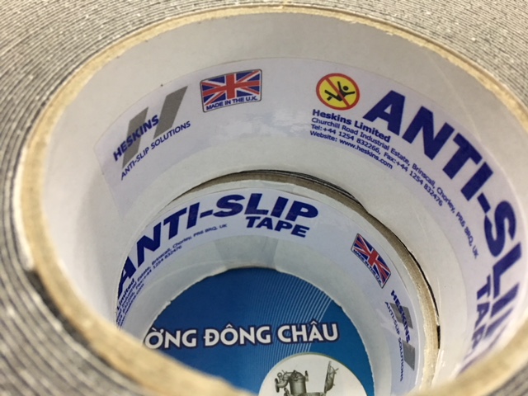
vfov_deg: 48.2
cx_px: 264
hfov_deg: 61.7
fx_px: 442
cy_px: 198
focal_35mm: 29
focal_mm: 4.15
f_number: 2.2
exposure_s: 1/8
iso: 125
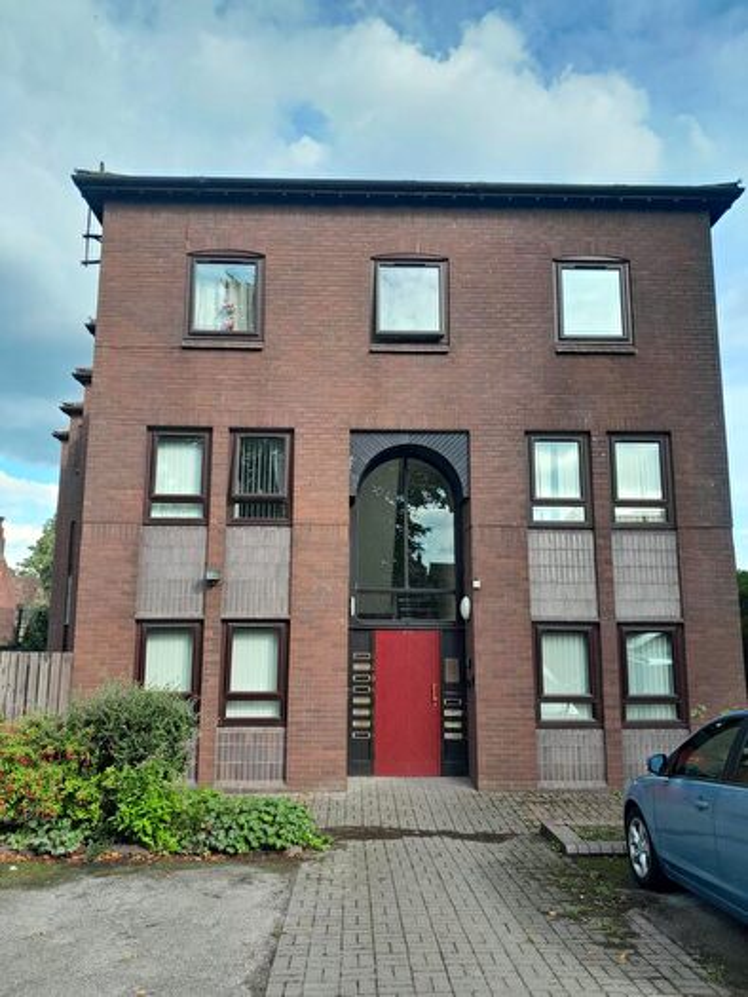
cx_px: 374
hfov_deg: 51.4
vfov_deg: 65.3
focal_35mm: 27
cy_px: 498
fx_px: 778
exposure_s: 1/231
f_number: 1.8
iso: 40
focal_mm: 4
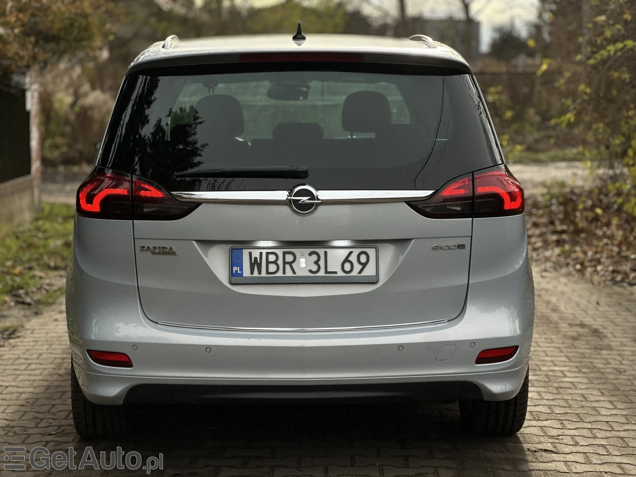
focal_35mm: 77
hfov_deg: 25.3
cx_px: 318
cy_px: 238
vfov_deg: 19.1
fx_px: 1415
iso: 25
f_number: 2.8
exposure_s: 1/296
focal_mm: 9
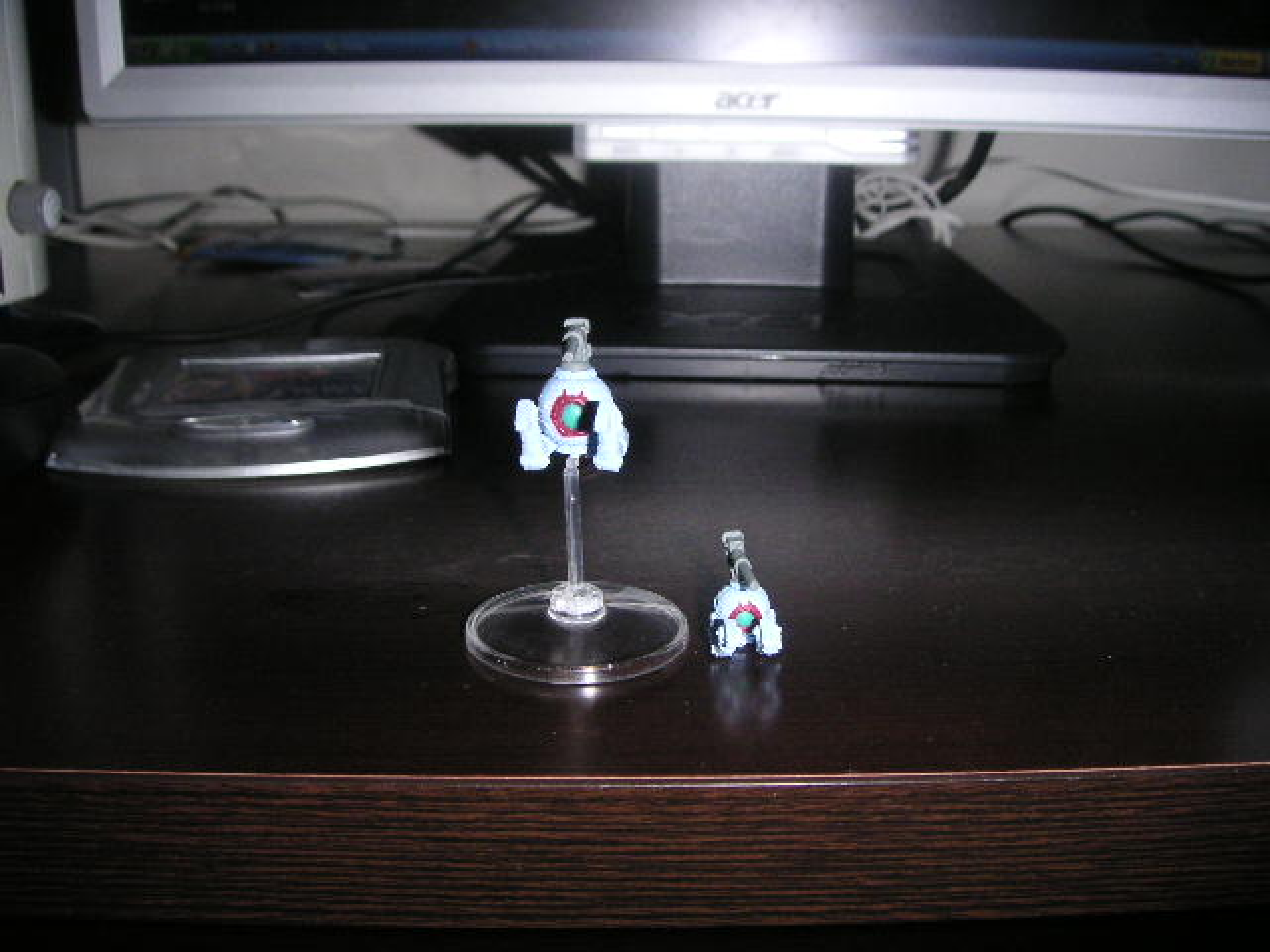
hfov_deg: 50.1
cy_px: 476
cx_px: 635
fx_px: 1357
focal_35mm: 37
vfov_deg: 38.7
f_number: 6.7
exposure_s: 1/45
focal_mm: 5.7
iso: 160
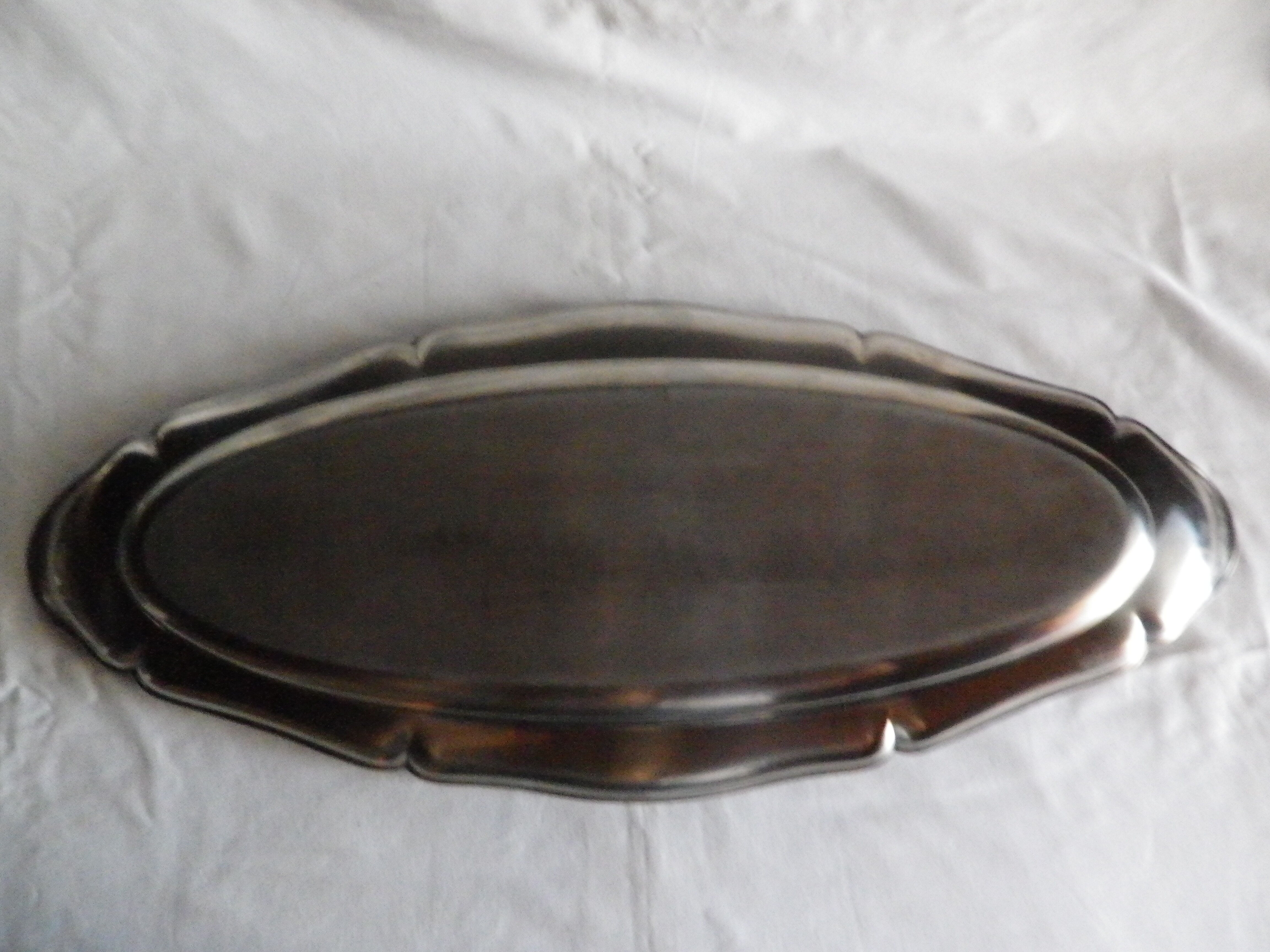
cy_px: 476
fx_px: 917
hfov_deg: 69.4
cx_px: 635
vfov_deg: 54.9
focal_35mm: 25
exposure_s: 1/4
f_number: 3.5
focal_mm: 4.5
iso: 800
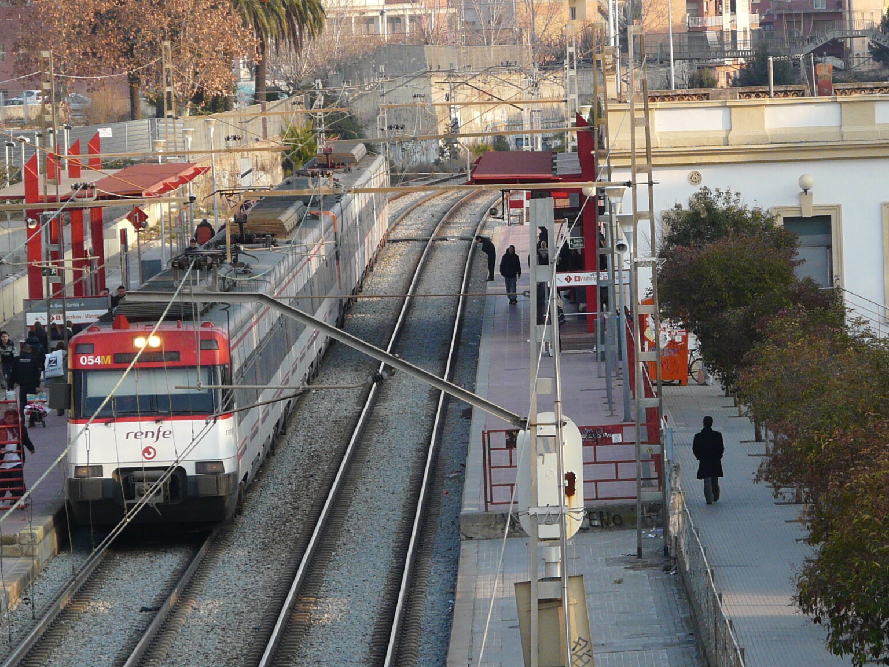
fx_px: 7191
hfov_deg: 7.1
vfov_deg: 5.3
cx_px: 535
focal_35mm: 280
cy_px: 188
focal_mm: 27.6
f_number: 4
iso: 100
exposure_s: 1/200
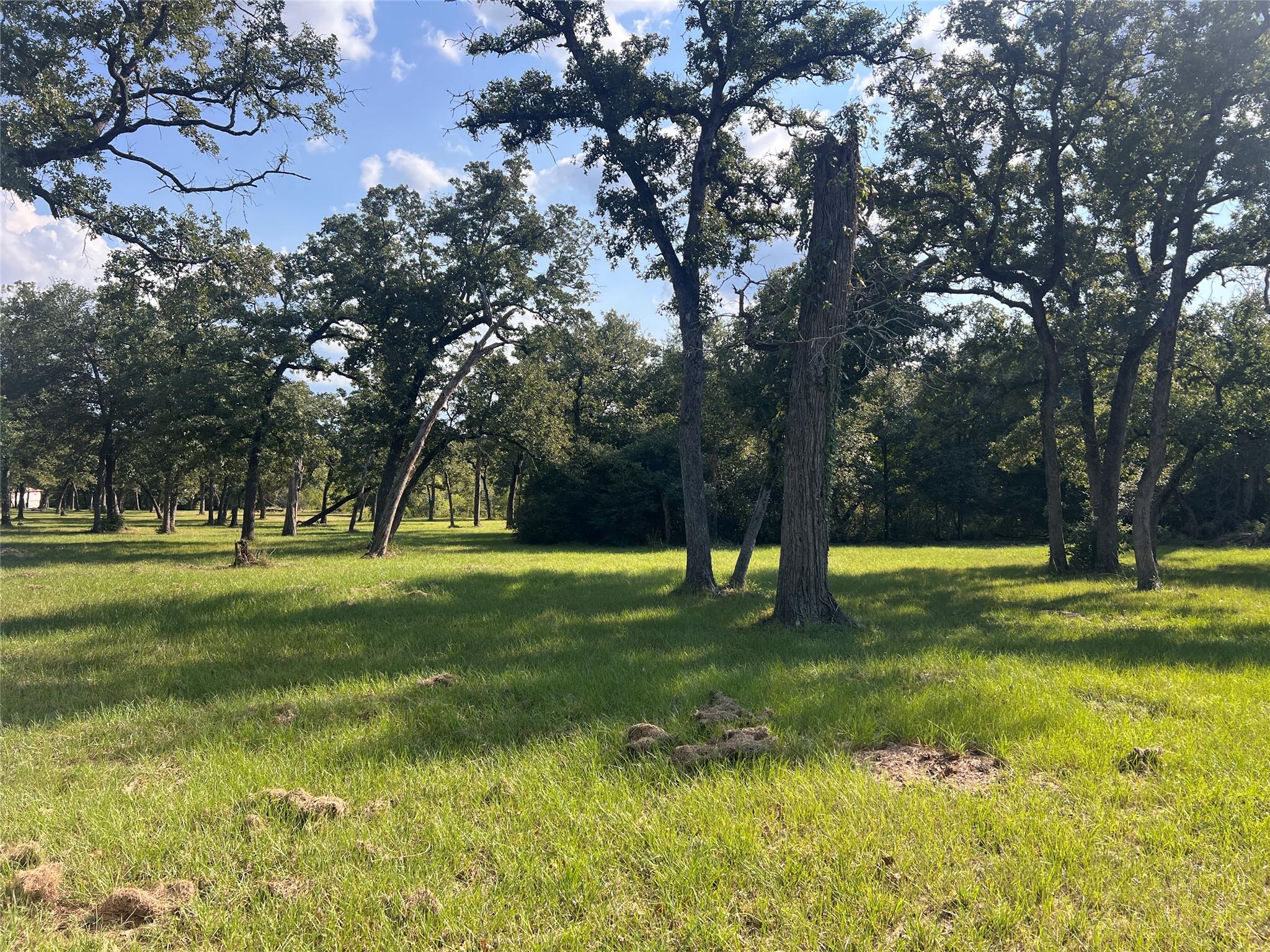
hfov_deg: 67.3
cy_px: 476
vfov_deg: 53.1
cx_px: 635
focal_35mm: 26
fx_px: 954
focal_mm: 5.7
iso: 50
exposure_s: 1/1901
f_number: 1.5
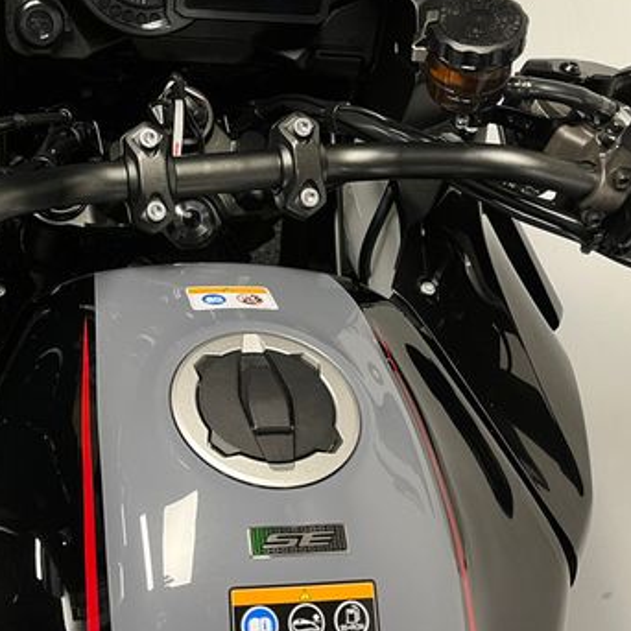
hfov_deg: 38.6
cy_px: 282
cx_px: 196
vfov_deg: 39.1
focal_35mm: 43
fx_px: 887
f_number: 1.6
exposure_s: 1/50
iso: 125
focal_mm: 5.1
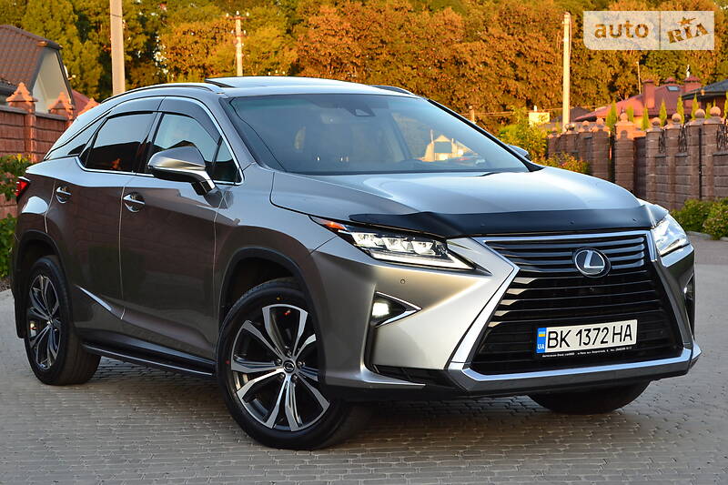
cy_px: 242
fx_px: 1668
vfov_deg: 16.5
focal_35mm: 82
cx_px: 364
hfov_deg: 24.6
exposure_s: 1/60
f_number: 8
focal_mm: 55
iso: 560
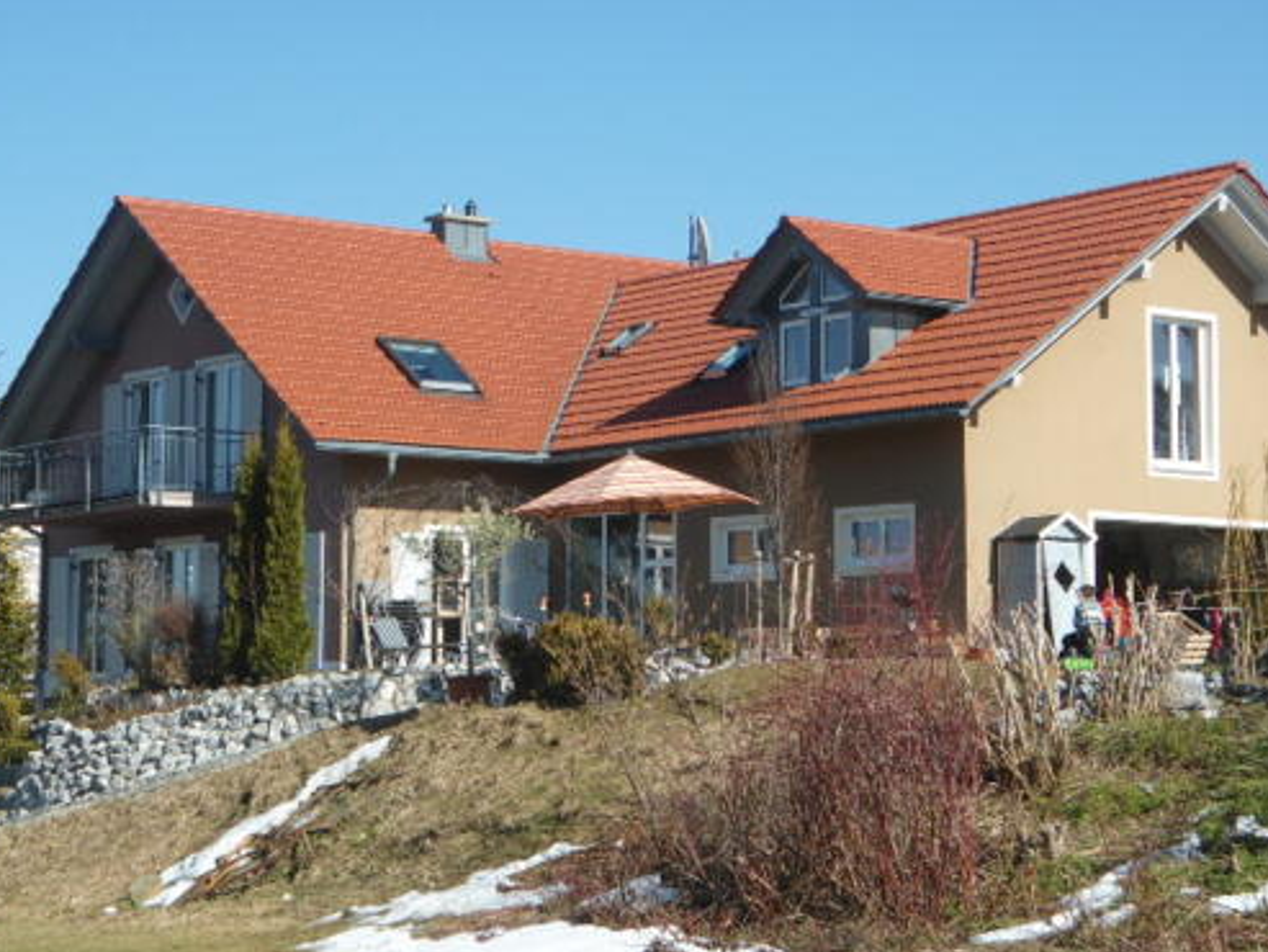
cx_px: 604
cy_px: 427
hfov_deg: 23.3
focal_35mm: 84
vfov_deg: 17.6
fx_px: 3078
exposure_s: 1/500
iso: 80
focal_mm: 13.2
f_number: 4.7
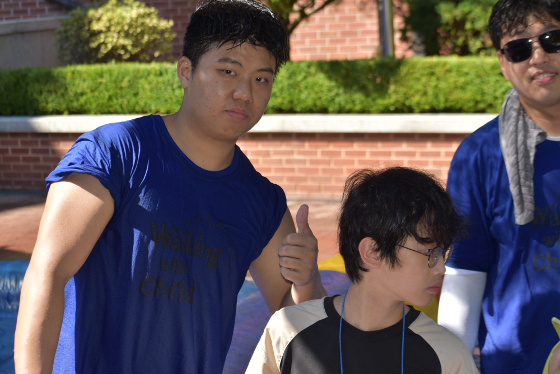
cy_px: 187
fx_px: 1634
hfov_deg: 19.4
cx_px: 280
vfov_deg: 13.1
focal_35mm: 105
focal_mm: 70
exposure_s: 1/160
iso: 100
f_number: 6.3
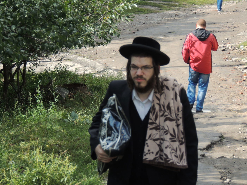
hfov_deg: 10.7
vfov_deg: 8.0
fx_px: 1320
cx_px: 124
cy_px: 92
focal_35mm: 185
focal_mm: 33
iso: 220
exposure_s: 1/500
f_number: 4.6
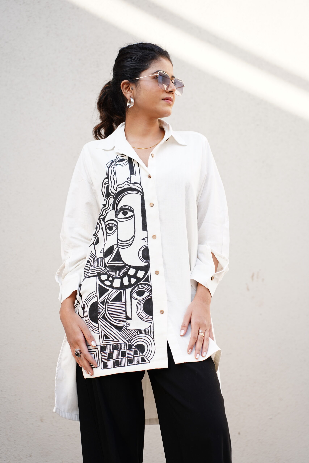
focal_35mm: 70
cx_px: 154
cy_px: 232
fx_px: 901
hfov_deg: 19.5
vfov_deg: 28.8
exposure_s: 1/400
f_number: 3.5
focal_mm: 70
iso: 320
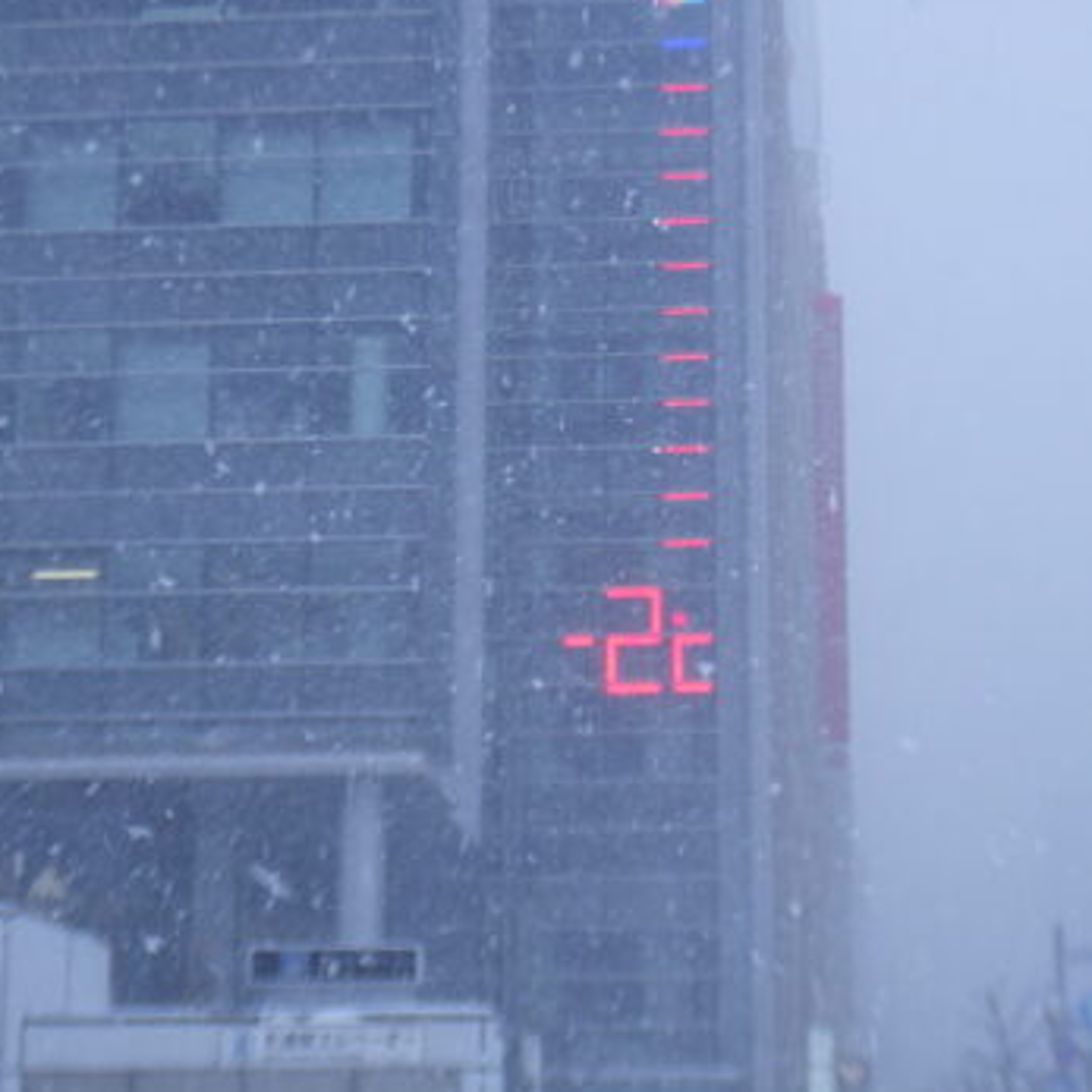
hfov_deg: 19.3
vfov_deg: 19.3
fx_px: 3212
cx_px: 622
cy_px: 574
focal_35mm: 90
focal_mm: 11.1
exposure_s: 1/200
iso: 125
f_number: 4.6
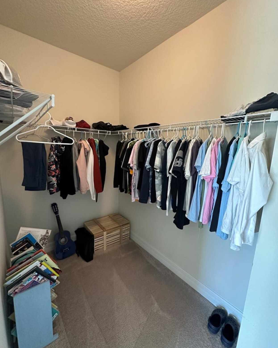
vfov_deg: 96.8
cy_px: 175
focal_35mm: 15
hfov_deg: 84.1
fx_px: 154
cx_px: 139
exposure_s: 1/60
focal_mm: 2.22
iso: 400
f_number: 2.2
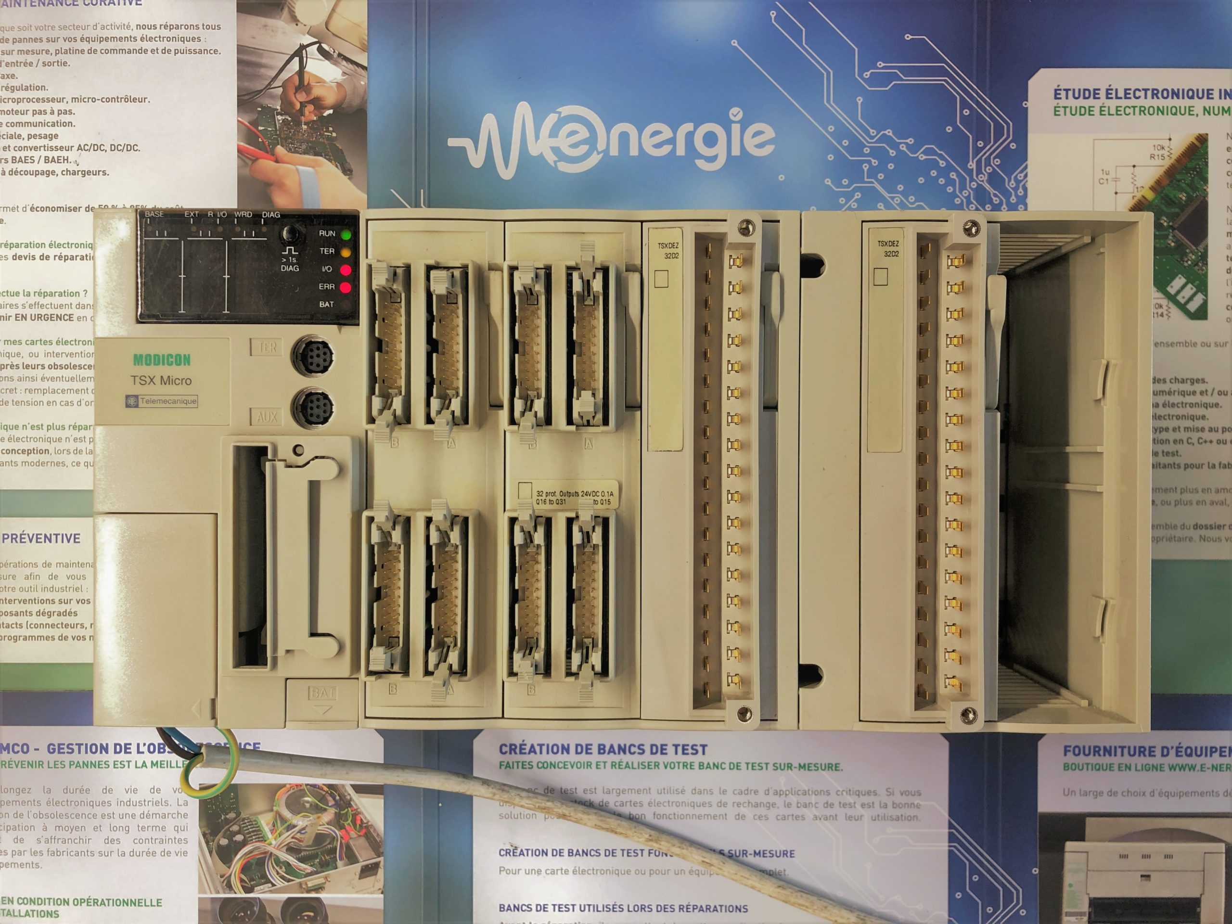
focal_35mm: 28
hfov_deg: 63.4
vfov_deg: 49.7
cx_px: 616
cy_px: 462
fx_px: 997
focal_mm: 4
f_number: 1.8
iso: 25
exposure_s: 1/50
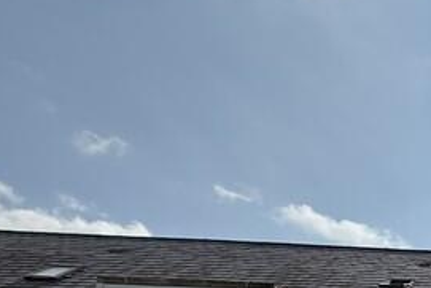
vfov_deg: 19.1
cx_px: 771
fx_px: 659
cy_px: 512
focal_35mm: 55
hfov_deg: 22.2
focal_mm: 2.22
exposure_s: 1/2165
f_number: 2.2
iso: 64
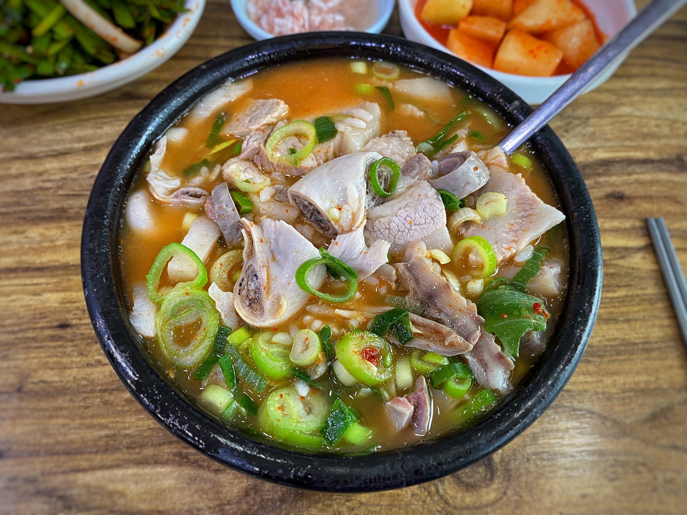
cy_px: 258
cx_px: 344
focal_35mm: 26
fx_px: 516
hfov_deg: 67.3
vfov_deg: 53.1
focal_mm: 4.25
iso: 125
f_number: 1.8
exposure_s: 1/60
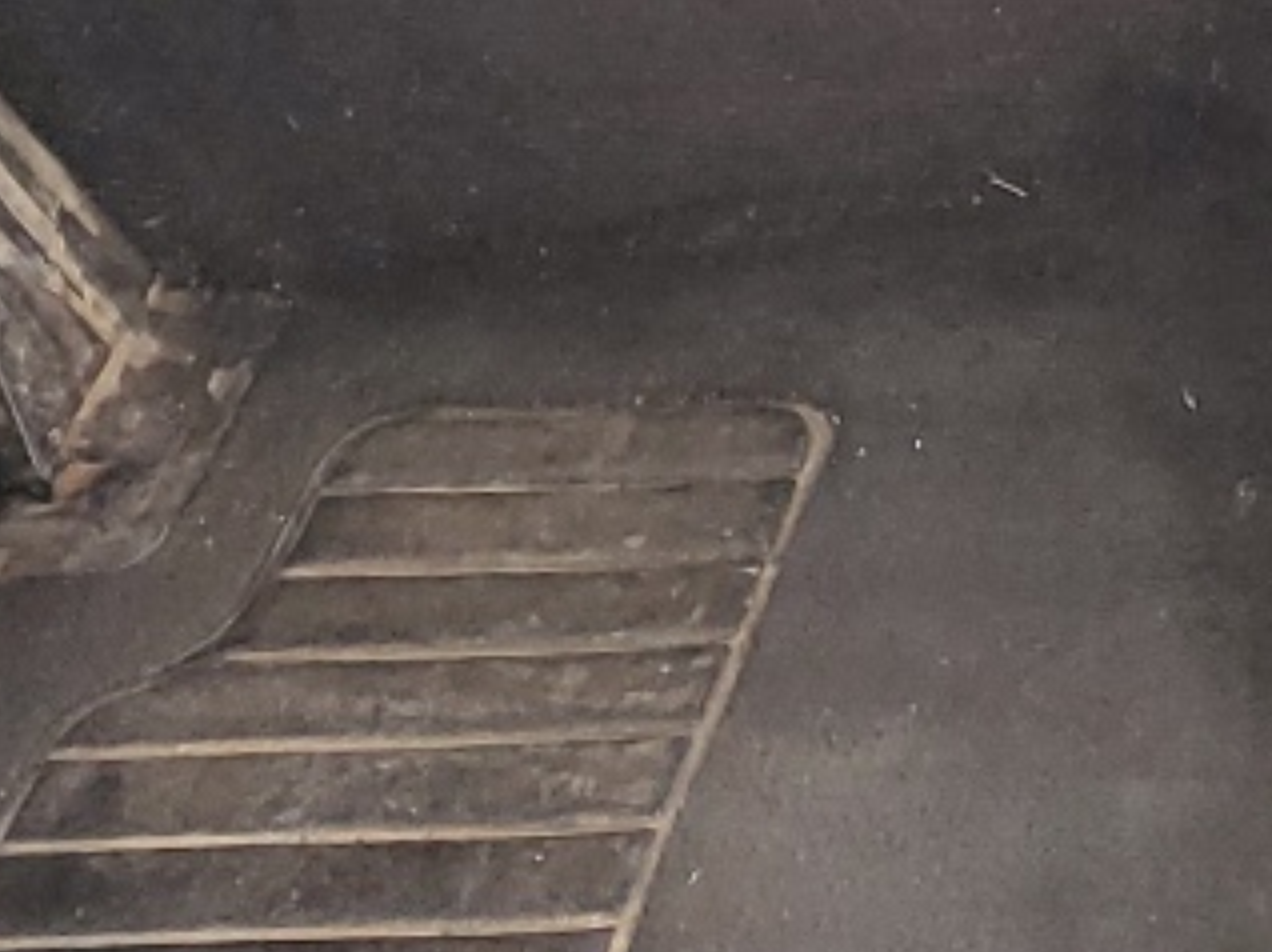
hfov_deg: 13.8
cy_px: -1132
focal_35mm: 131
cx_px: 2112
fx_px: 4810
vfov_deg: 10.2
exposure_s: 1/120
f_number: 1.5
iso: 66
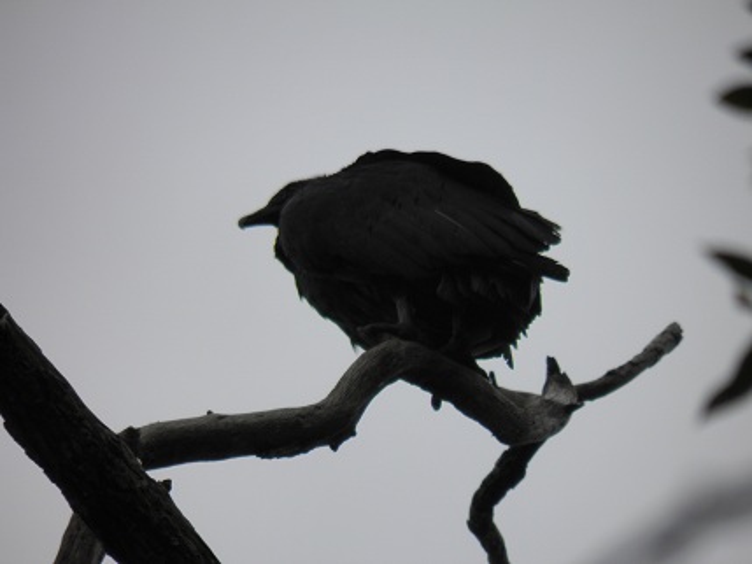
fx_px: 18253
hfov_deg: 2.4
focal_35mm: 840
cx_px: 376
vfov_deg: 1.8
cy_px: 282
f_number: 5.6
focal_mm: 147
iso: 50
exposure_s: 1/500
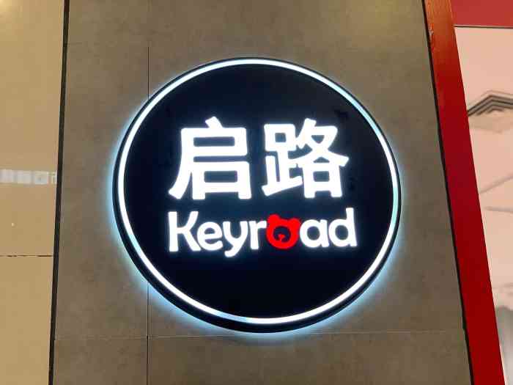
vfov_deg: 28.0
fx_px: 771
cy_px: 192
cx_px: 256
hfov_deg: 36.8
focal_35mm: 52
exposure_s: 1/100
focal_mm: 6
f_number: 2.4
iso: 100
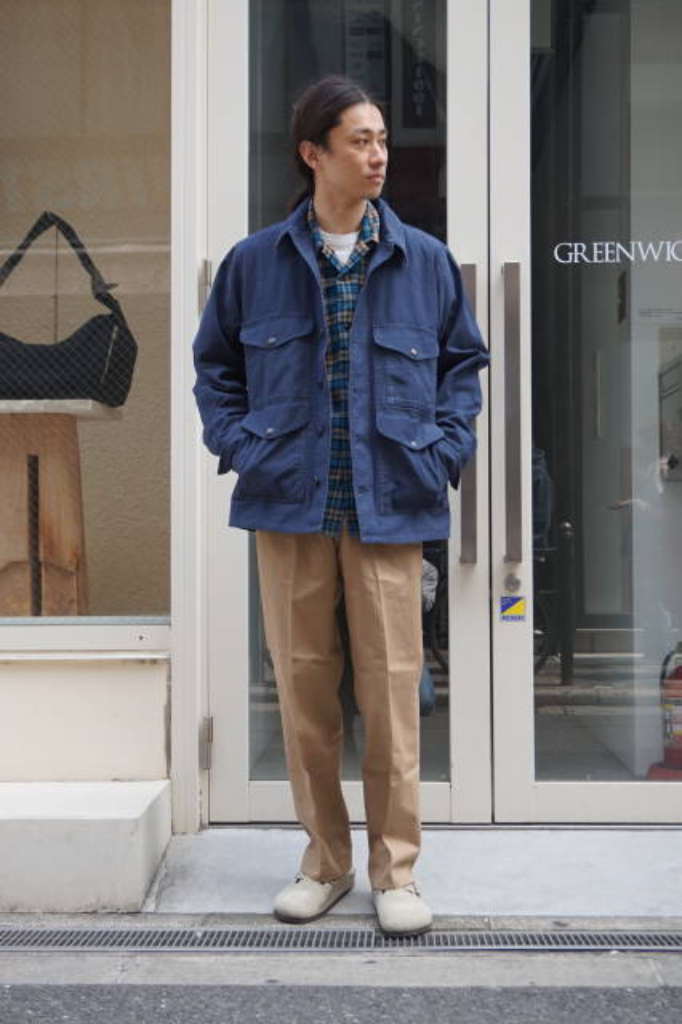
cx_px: 341
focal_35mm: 51
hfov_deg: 26.5
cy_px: 512
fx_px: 1451
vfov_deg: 38.9
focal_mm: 34
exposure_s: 1/160
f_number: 5
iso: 125
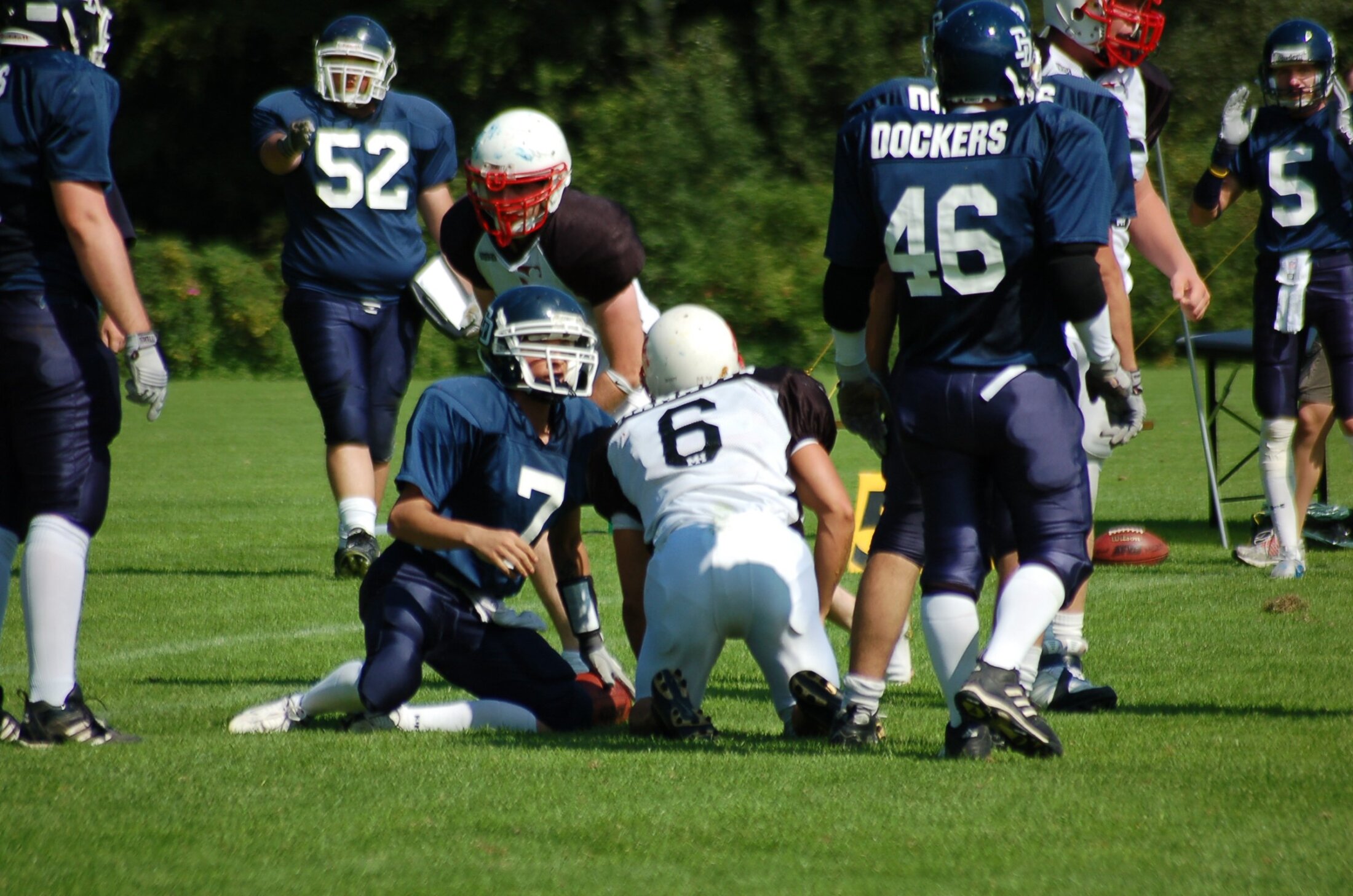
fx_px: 16880
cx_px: 676
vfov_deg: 3.0
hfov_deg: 4.6
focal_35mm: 450
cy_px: 448
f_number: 5.6
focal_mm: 300
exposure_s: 1/1000
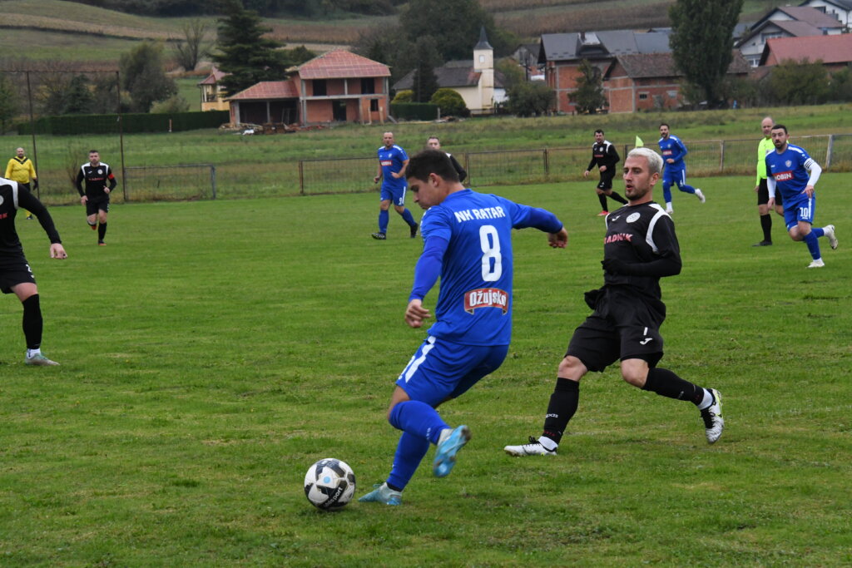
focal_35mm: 138
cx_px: 426
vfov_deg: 9.9
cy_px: 284
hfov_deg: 14.9
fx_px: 3266
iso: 3200
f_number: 8
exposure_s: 1/1000
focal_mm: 92
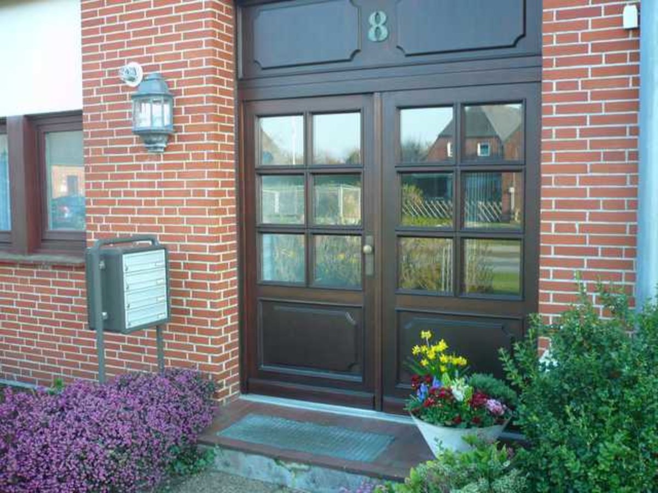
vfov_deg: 40.7
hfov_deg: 52.6
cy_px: 246
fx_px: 665
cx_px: 329
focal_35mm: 35
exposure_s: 1/60
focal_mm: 5.8
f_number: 2.8
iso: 100
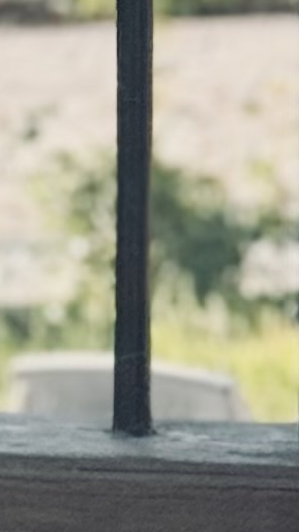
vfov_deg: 5.1
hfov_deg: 2.9
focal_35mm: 410
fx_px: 5781
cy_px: -793
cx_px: 908
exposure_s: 1/2045
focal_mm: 6.76
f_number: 1.78
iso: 64
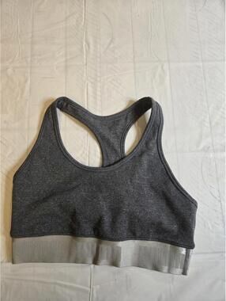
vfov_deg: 73.9
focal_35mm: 23
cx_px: 113
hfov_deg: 59.0
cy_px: 150
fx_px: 200
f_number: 1.8
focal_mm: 5.4
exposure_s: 1/52.8
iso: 250
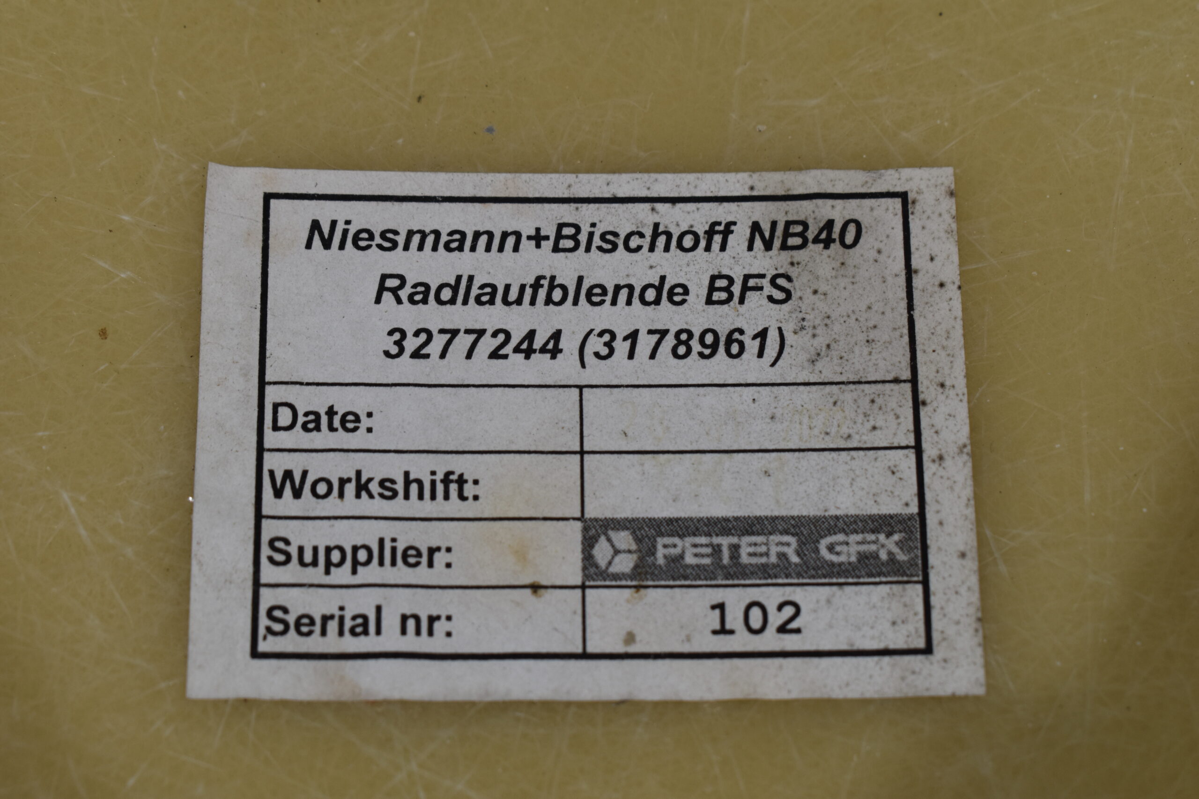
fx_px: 2748
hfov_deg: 24.6
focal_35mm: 82
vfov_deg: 16.6
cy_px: 400
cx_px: 600
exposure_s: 1/60
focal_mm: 55
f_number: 8
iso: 280
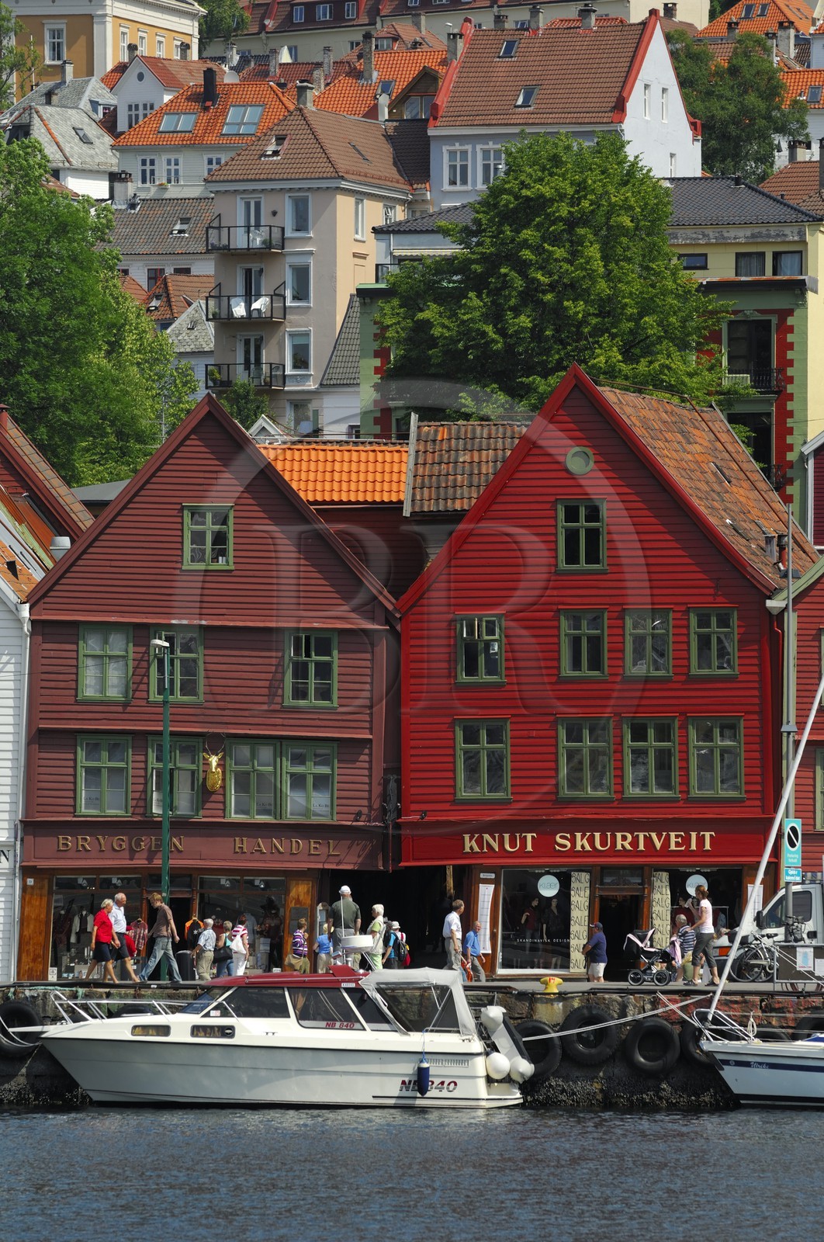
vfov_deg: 7.9
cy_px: 621
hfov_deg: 5.2
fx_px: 9039
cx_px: 412
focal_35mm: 262
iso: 100
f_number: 6.7
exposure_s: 1/400
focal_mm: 175
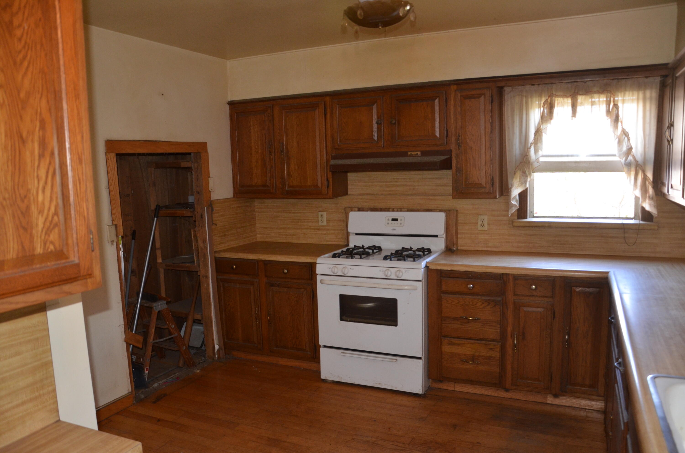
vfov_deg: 47.7
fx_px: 513
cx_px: 342
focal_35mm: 27
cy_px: 226
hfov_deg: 67.5
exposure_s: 1/60
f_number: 3.5
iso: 800
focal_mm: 18
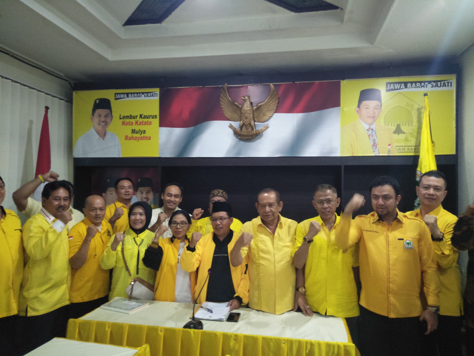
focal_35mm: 20
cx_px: 237
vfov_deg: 66.0
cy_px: 178
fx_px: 274
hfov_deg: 81.7
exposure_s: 1/17
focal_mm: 3.46
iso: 498
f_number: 2.2
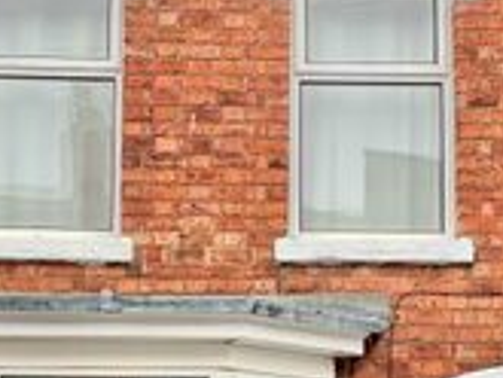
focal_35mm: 110
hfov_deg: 17.9
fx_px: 1600
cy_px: 358
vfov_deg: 13.3
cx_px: 262
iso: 32
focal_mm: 4.2
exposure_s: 1/375
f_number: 1.6
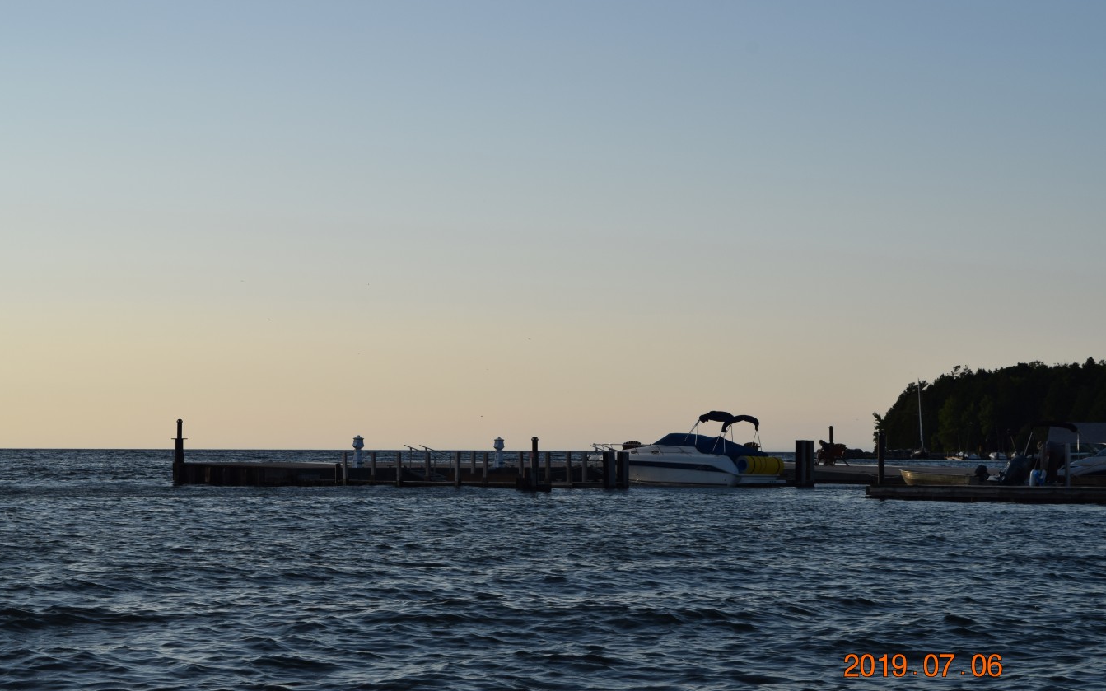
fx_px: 2547
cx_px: 552
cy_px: 351
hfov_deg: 24.5
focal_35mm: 85
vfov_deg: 15.4
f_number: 10
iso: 200
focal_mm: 55
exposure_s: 1/400
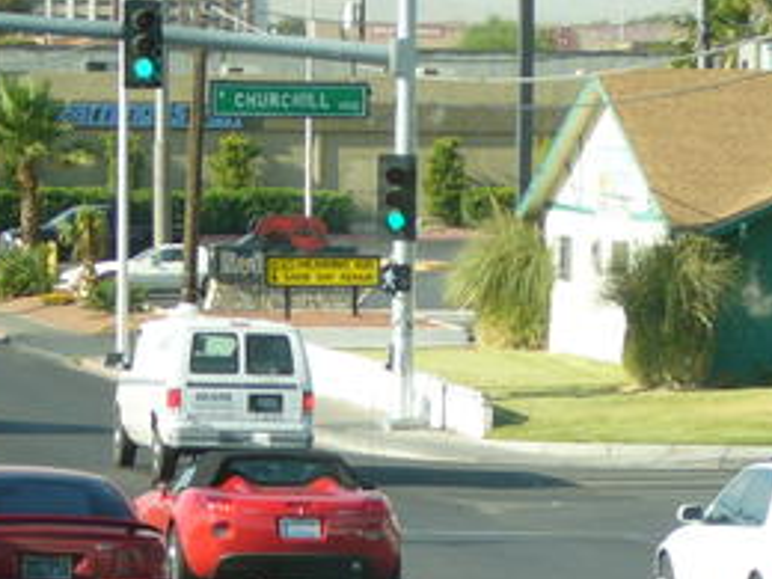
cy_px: 615
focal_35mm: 258
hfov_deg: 7.7
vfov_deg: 5.7
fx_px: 5754
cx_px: 434
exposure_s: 1/125
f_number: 4.9
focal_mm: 17.4
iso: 50
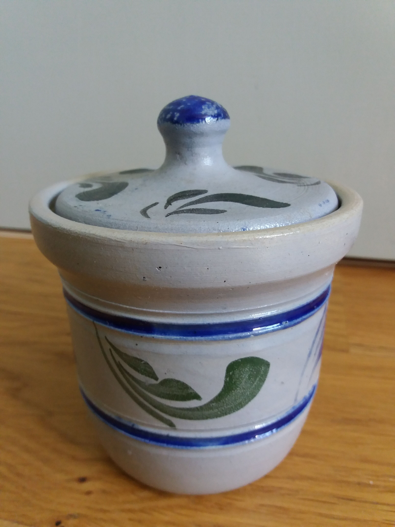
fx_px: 426
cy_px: 264
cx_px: 198
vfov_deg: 63.4
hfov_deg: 49.7
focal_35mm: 28
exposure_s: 1/25
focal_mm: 3.7
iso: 200
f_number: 1.9
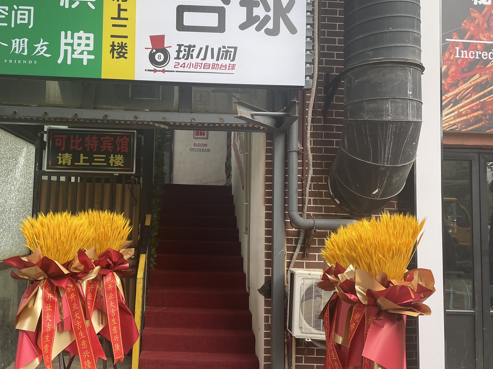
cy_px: 185
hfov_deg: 52.4
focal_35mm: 35
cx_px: 204
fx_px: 498
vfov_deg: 40.7
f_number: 1.6
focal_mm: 4.2
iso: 64
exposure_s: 1/121
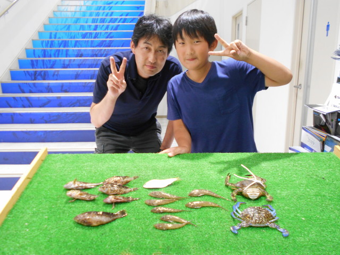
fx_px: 295
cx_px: 170
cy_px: 128
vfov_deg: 46.8
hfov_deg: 60.0
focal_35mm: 30
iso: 360
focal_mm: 5.1
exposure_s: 1/30
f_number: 3.4
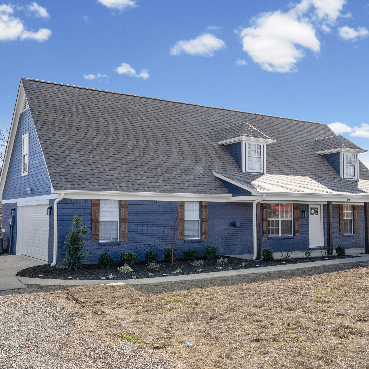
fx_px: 482
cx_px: 212
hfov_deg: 41.8
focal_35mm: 40
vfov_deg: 41.9
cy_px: 182
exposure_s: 1/1250
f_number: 9
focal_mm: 31
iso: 1000
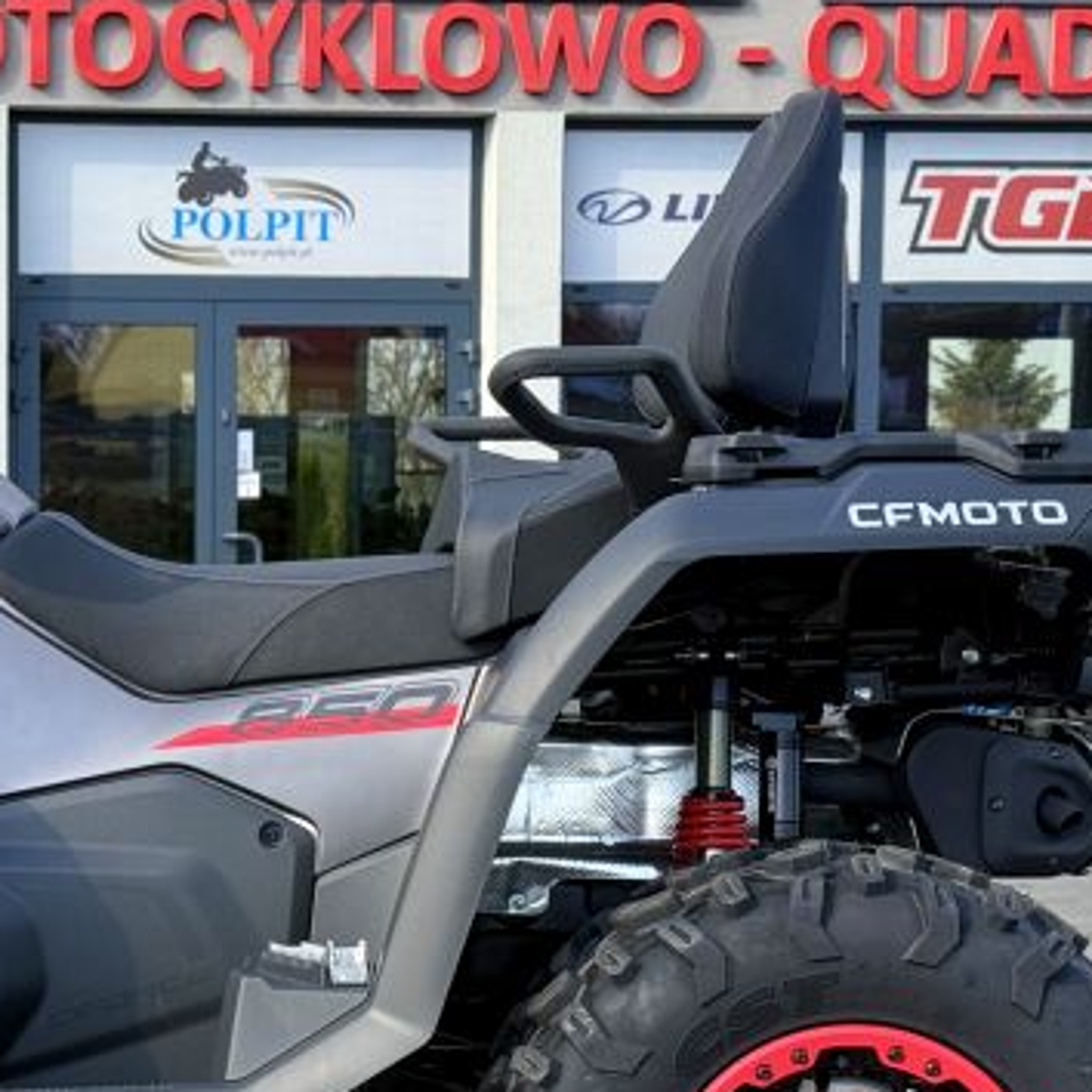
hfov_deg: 17.8
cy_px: 821
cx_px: 74
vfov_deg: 18.0
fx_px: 3426
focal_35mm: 96
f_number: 1.78
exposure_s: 1/1484
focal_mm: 6.76
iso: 64
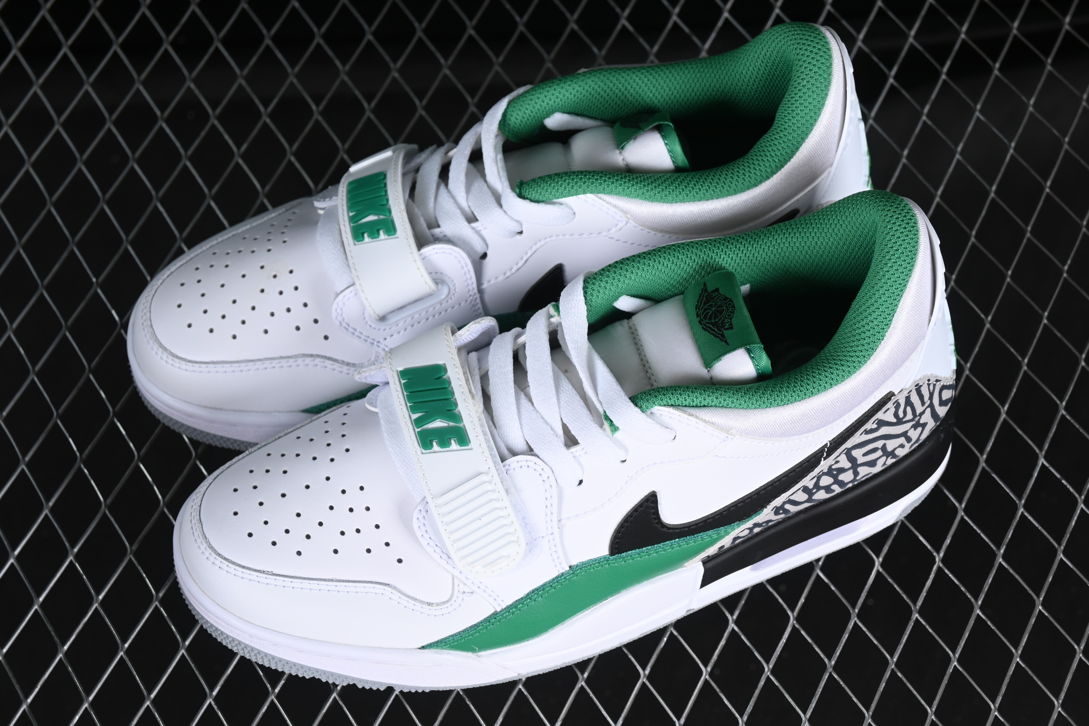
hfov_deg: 27.0
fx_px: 2269
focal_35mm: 75
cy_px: 363
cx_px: 544
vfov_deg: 18.2
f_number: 7.1
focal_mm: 50
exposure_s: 1/80
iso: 160
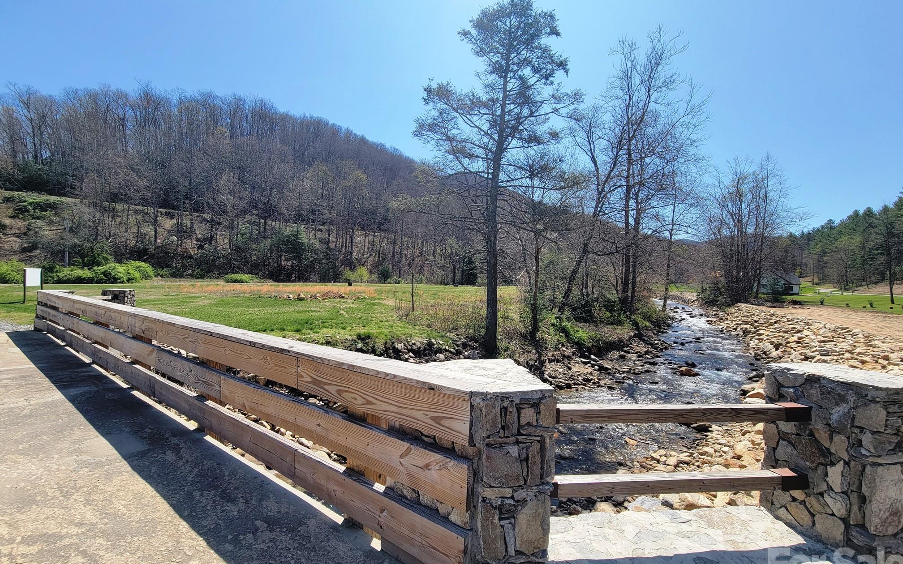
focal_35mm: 14
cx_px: 452
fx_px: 345
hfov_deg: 105.3
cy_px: 292
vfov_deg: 78.6
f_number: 2.2
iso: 50
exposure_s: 1/1441
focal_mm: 2.2
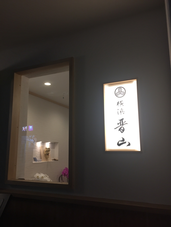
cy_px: 114
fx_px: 191
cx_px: 86
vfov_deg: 61.7
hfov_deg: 48.2
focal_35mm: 29
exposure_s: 1/30
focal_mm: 4.15
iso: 64
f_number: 2.2
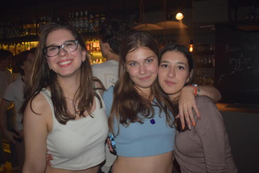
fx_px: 270
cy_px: 86
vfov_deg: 35.5
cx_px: 130
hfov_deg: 51.3
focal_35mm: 38
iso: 1600
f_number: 4
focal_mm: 25
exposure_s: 1/60
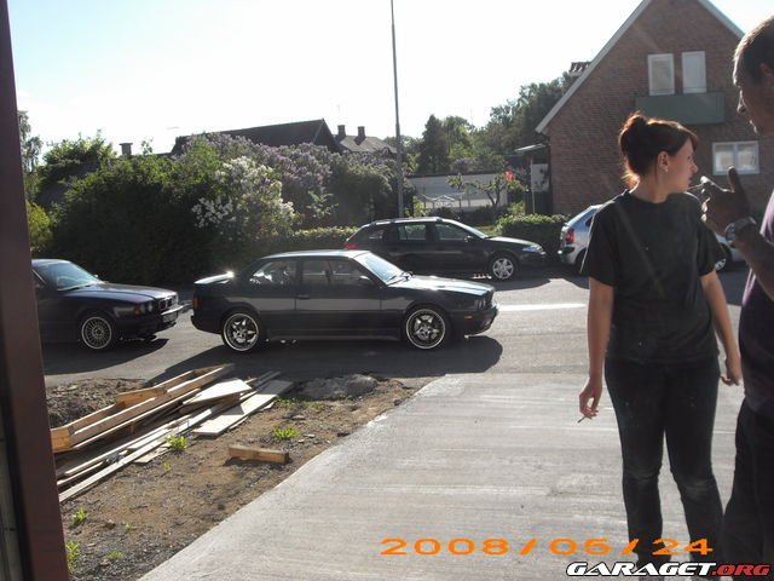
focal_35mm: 37
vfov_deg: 38.7
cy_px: 290
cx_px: 387
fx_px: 827
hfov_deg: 50.1
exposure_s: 1/500
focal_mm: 6.2
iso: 80
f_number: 4.3
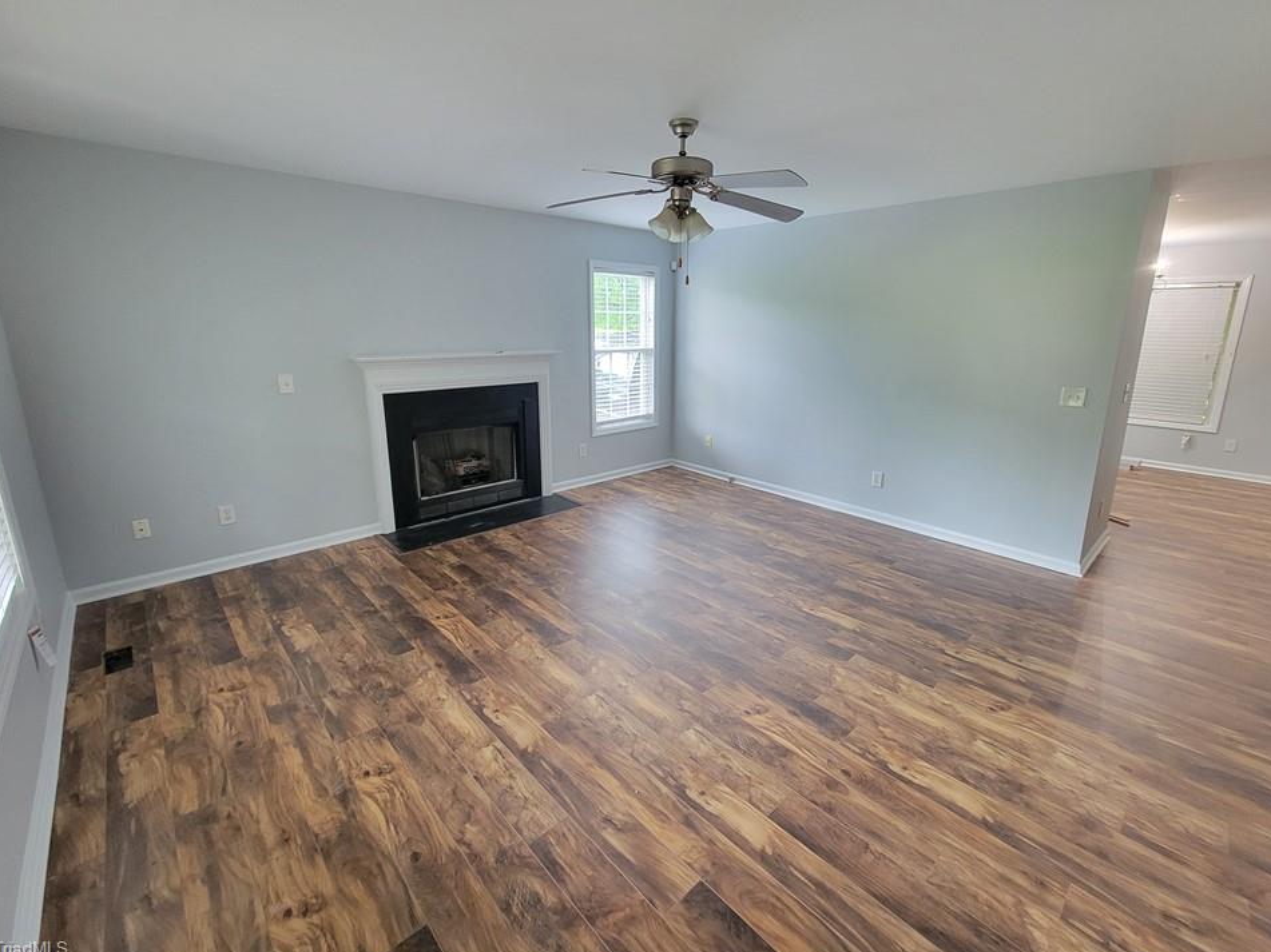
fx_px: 514
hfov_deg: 102.0
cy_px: 449
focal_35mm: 14
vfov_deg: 85.6
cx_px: 656
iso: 400
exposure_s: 1/30
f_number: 2.2
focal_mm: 2.2
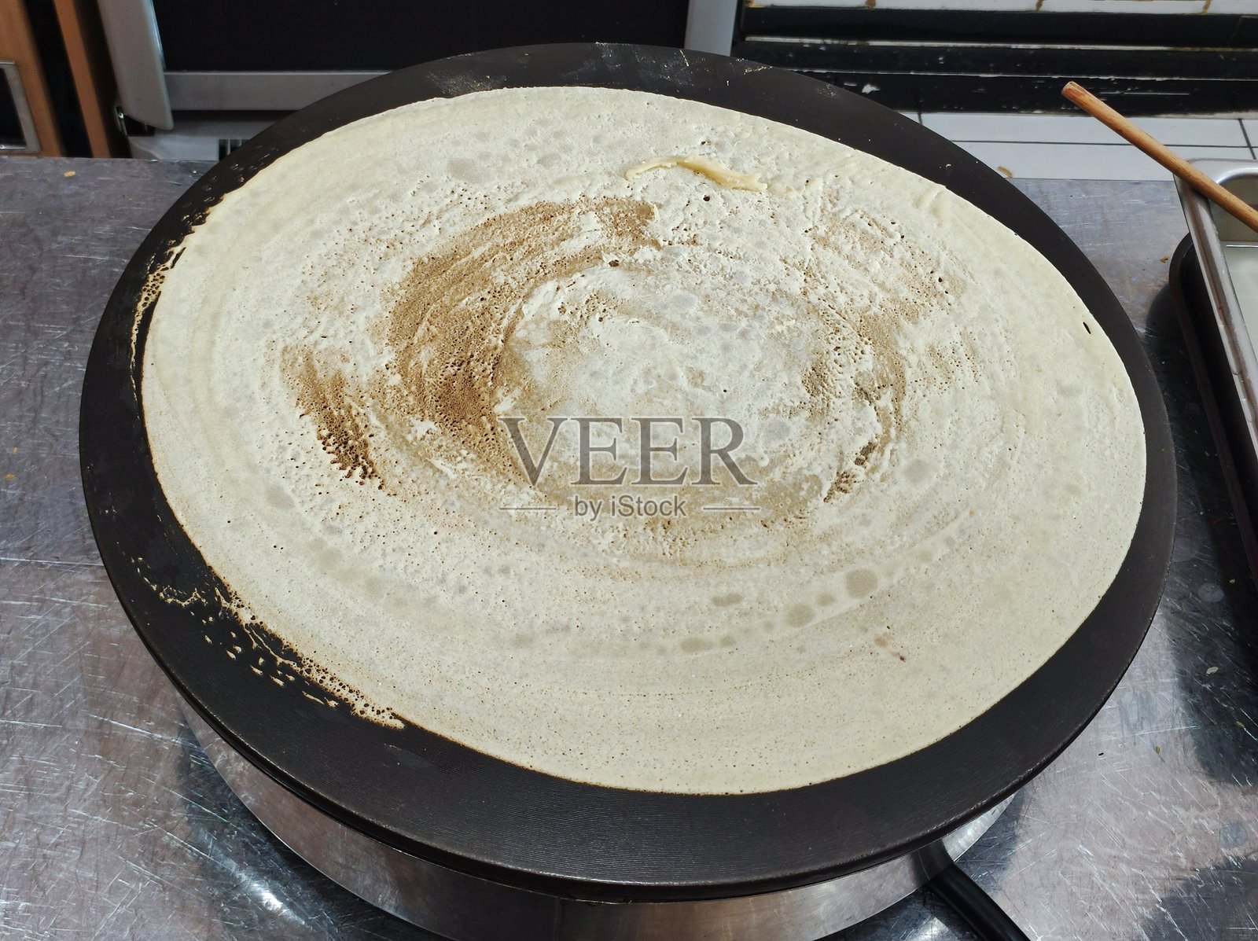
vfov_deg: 74.6
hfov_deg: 91.1
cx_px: 629
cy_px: 470
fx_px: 617
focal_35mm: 17
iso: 260
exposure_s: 1/50
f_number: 1.79
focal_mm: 4.74
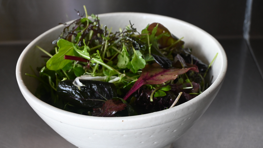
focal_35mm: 69
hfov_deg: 30.8
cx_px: 132
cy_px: 88
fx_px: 478
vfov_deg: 17.6
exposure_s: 1/125
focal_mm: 43
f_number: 6
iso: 1100
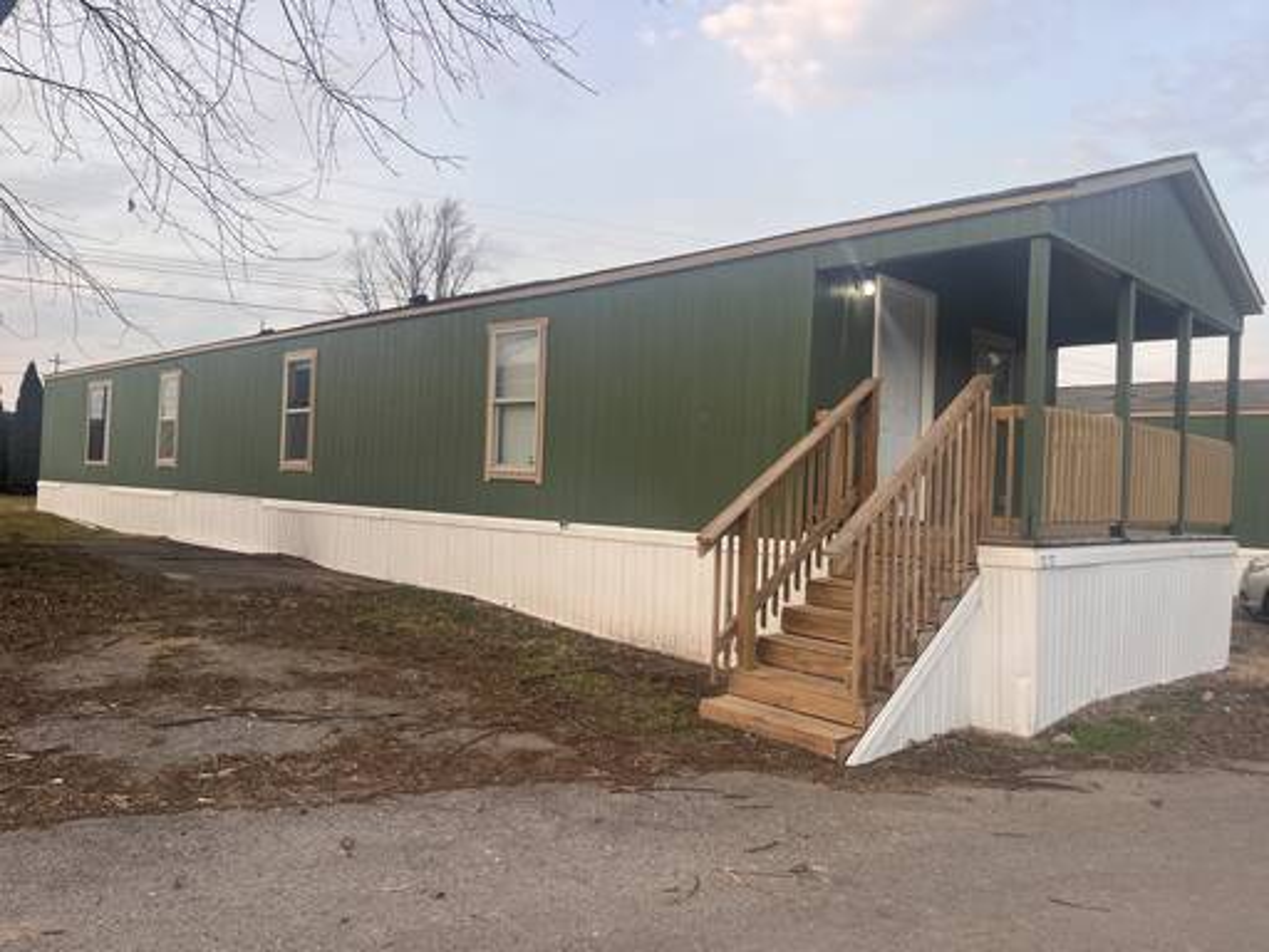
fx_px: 953
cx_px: 634
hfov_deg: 67.3
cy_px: 476
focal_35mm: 26
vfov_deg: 53.1
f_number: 1.6
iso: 40
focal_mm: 5.1
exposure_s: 1/279
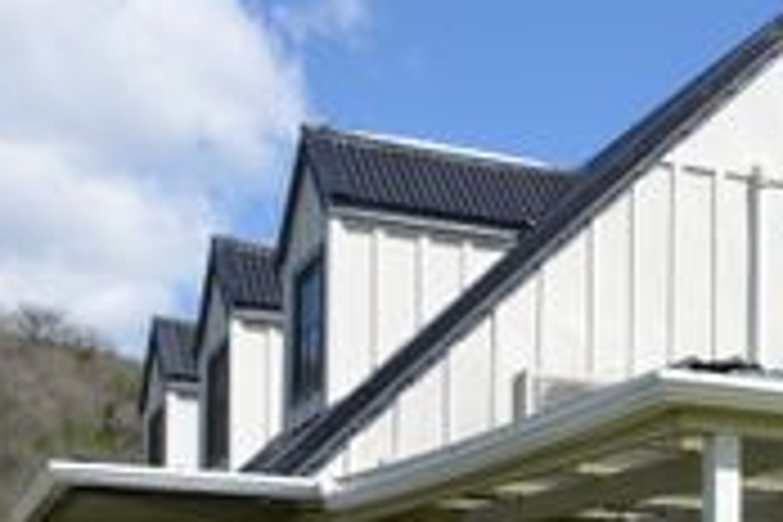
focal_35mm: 81
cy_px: 691
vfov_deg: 15.9
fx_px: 1762
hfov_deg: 23.5
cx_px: 860
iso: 100
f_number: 8
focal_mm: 20
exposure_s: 1/250
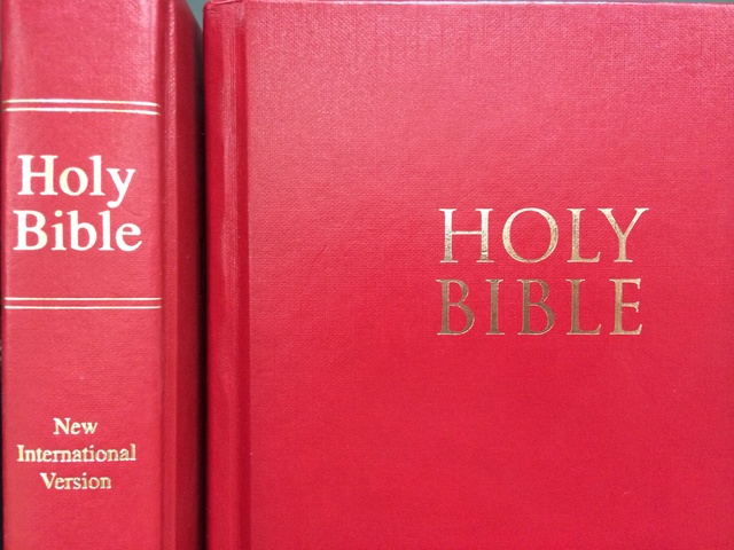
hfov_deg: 60.0
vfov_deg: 46.8
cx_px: 367
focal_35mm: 30
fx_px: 636
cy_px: 275
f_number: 2.2
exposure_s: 1/17
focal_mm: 4.12
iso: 320
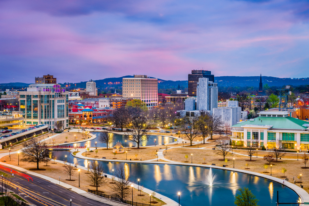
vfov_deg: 24.6
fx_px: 472
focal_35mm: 55
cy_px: 103
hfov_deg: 36.2
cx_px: 154
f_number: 8
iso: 64
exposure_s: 30
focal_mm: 55
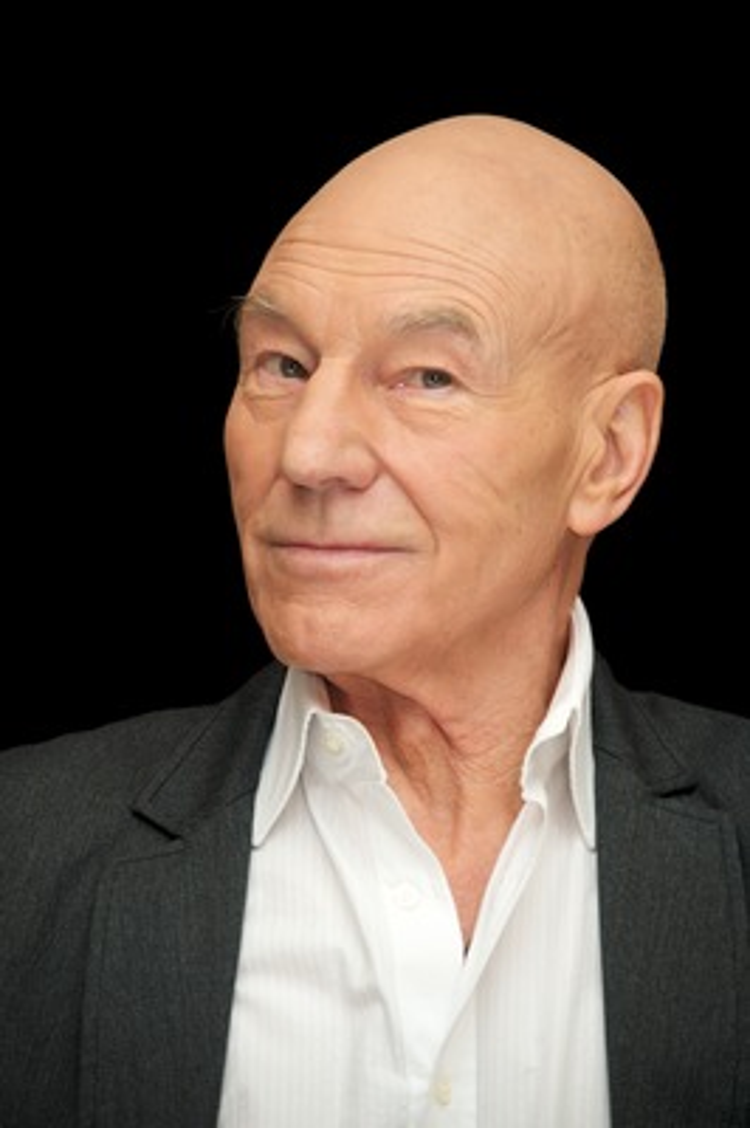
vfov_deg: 6.9
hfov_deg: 4.6
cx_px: 375
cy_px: 564
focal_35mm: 300
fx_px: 9391
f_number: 5.6
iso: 800
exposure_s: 1/60
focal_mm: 300
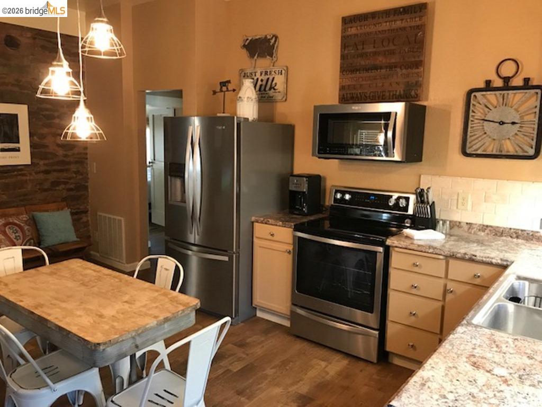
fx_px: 438
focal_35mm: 28
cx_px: 271
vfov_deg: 49.7
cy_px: 204
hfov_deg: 63.4
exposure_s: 1/15
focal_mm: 3.99
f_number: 1.8
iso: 80
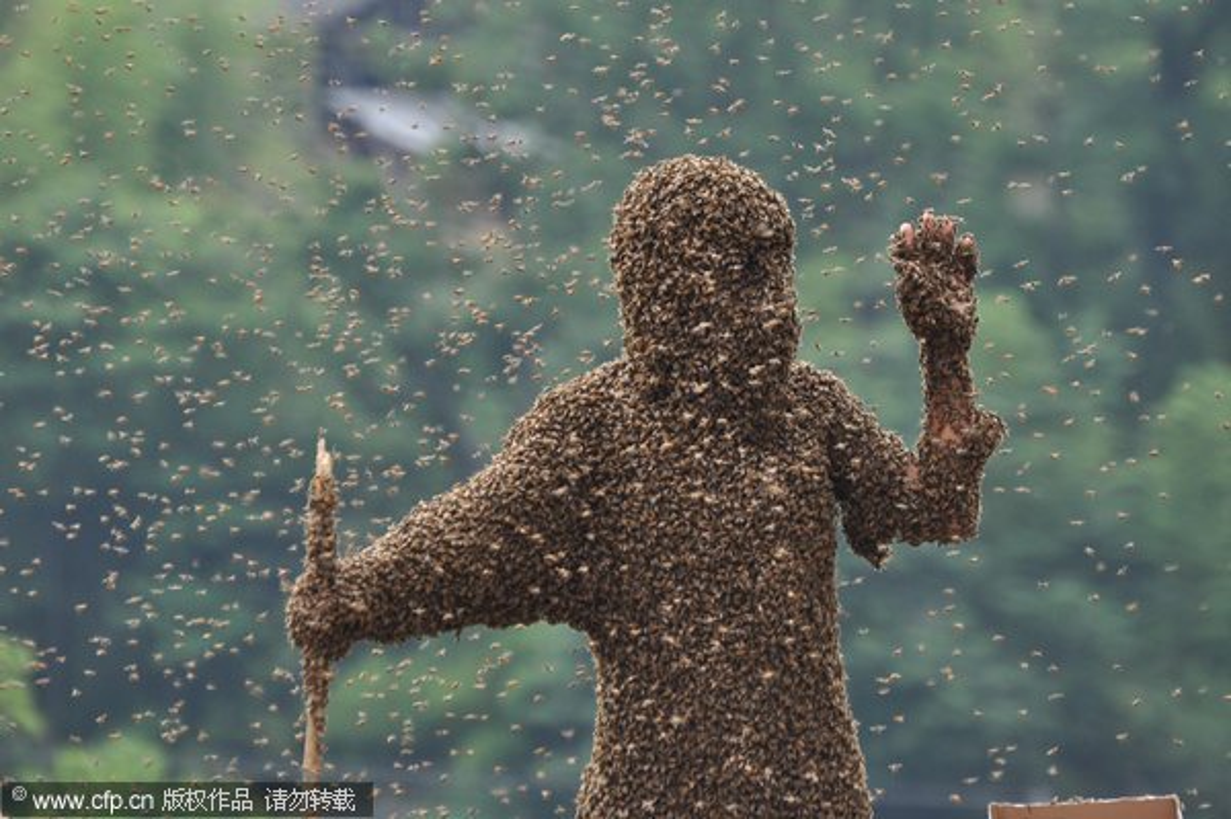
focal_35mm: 330
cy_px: 410
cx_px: 616
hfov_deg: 6.2
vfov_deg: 4.2
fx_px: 11275
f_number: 5.3
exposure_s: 1/800
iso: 640
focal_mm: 220
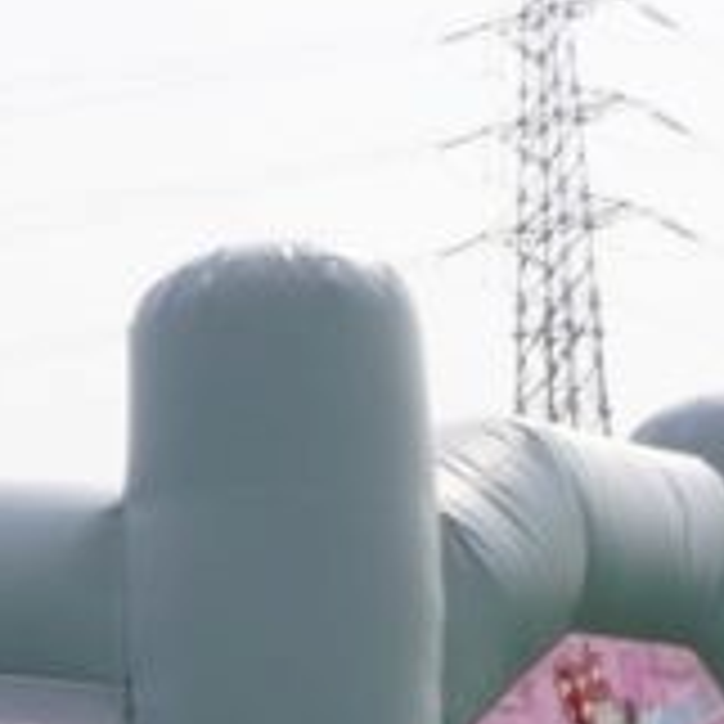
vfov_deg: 12.9
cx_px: -310
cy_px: 1005
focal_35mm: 130
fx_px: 3076
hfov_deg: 12.8
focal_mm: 16
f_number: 10
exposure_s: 1/160
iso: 100
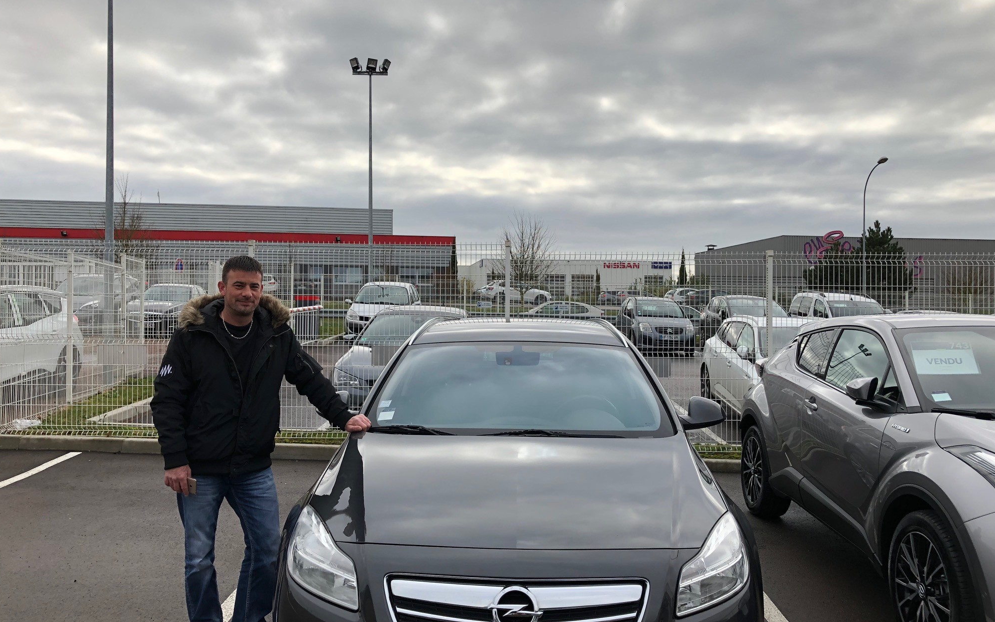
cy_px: 323
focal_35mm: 31
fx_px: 841
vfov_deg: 40.6
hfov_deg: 61.2
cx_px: 495
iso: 20
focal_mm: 3.99
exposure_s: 1/1091
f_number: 1.8
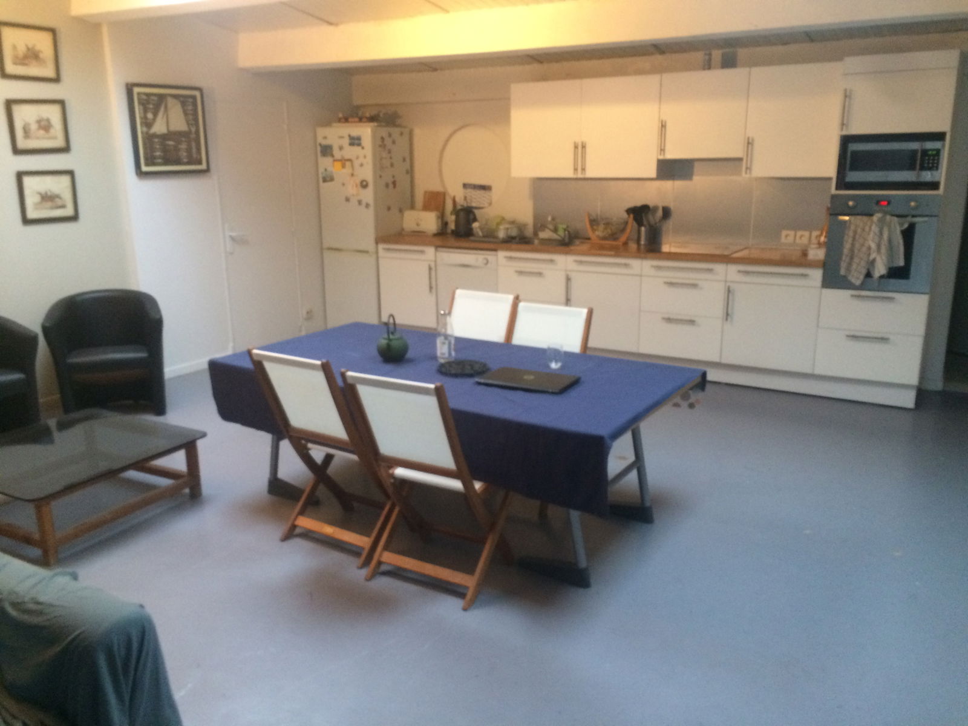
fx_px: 811
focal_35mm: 29
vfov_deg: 48.2
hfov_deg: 61.7
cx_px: 484
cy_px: 363
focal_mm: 4.15
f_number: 2.2
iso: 320
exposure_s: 1/20
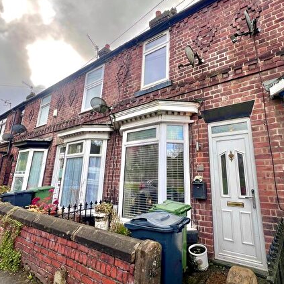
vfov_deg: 77.5
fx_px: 176
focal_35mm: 19
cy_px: 130
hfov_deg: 77.1
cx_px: 165
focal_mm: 1.57
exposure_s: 1/277
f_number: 1.8
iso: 32
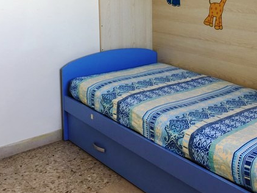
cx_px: 150
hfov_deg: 34.9
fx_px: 408
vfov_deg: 25.8
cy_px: 26
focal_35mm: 55
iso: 32
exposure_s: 1/50
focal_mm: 4.15
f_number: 2.2
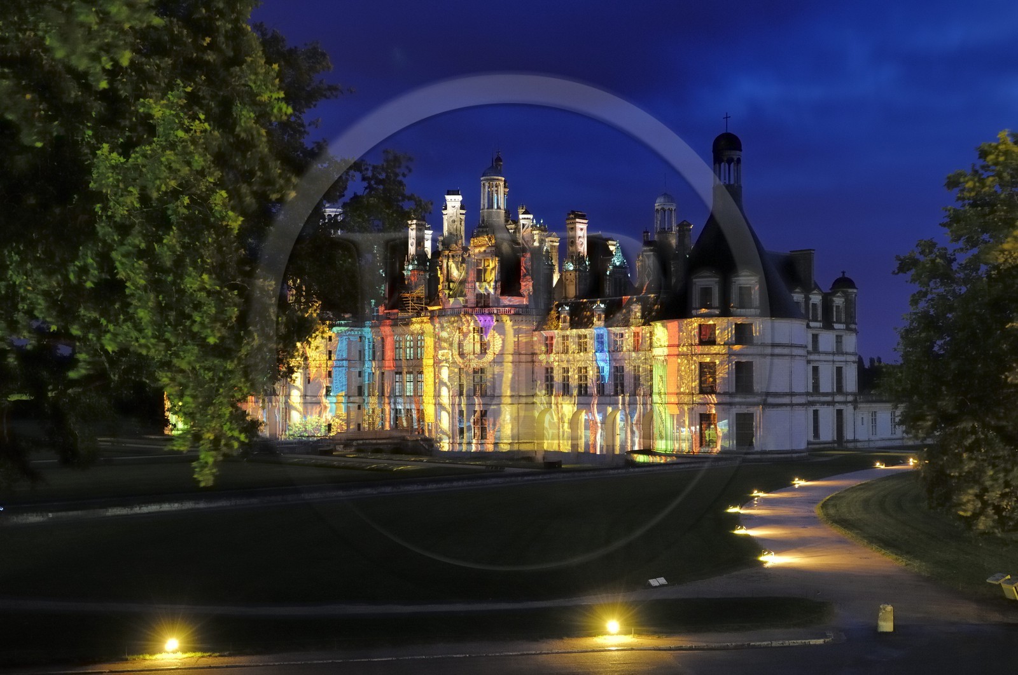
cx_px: 509
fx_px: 1186
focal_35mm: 42
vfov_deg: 31.8
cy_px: 338
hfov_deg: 46.5
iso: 400
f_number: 5.6
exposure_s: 20
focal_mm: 28
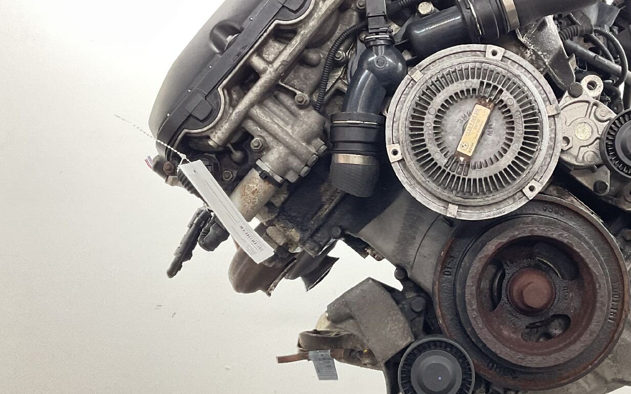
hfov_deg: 41.2
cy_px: 186
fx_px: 825
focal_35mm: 48
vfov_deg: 26.9
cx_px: 426
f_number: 1.8
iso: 160
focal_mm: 3
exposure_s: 1/50
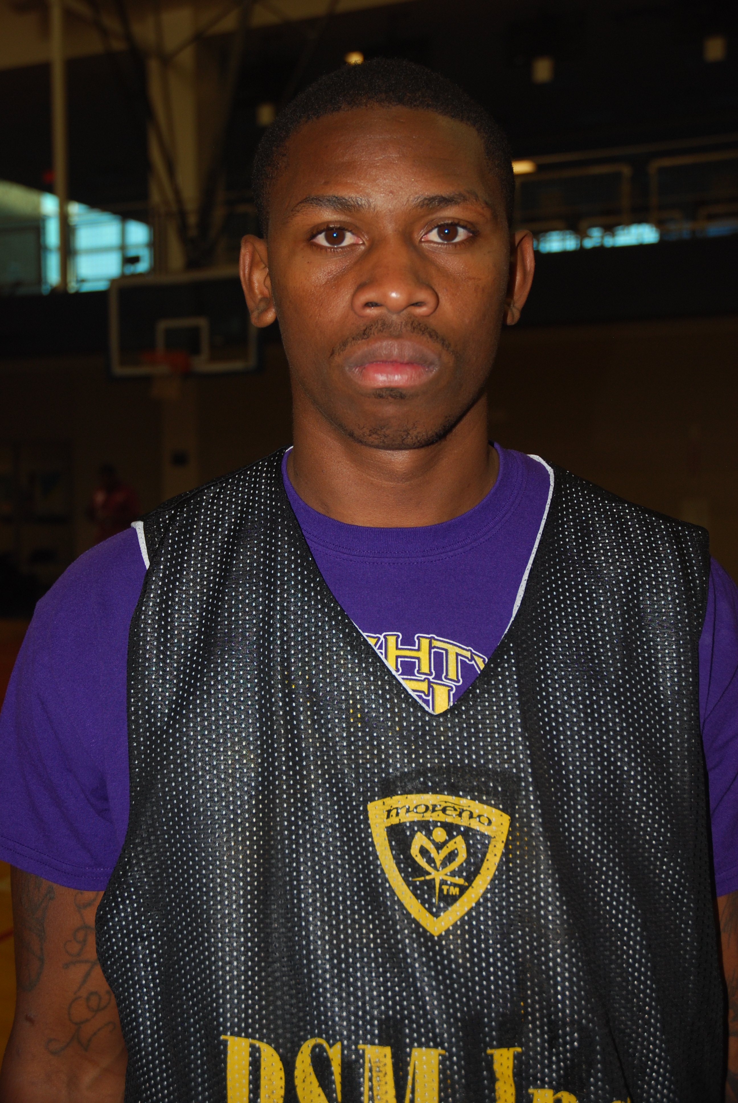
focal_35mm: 44
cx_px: 369
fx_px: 1334
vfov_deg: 44.9
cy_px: 552
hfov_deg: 30.9
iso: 200
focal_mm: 29
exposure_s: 1/60
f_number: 4
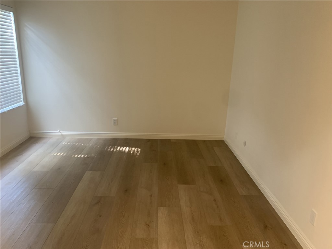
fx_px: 249
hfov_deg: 67.3
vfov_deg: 53.1
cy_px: 124
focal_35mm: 26
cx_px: 166
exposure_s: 1/60
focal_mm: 4.25
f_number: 1.8
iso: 250
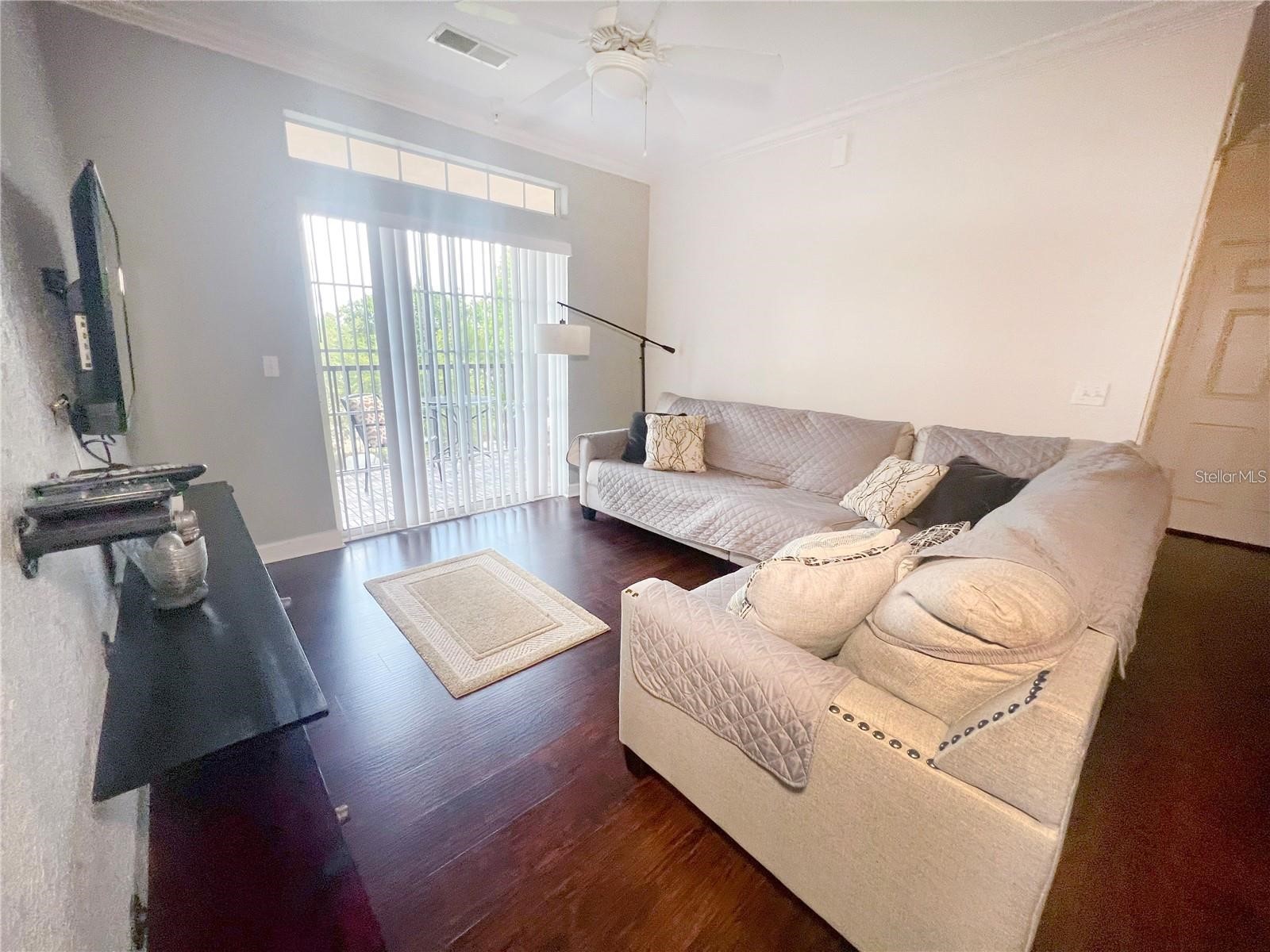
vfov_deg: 89.9
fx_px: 477
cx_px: 635
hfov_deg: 106.2
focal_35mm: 13
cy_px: 476
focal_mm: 1.57
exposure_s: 1/120
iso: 200
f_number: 1.8
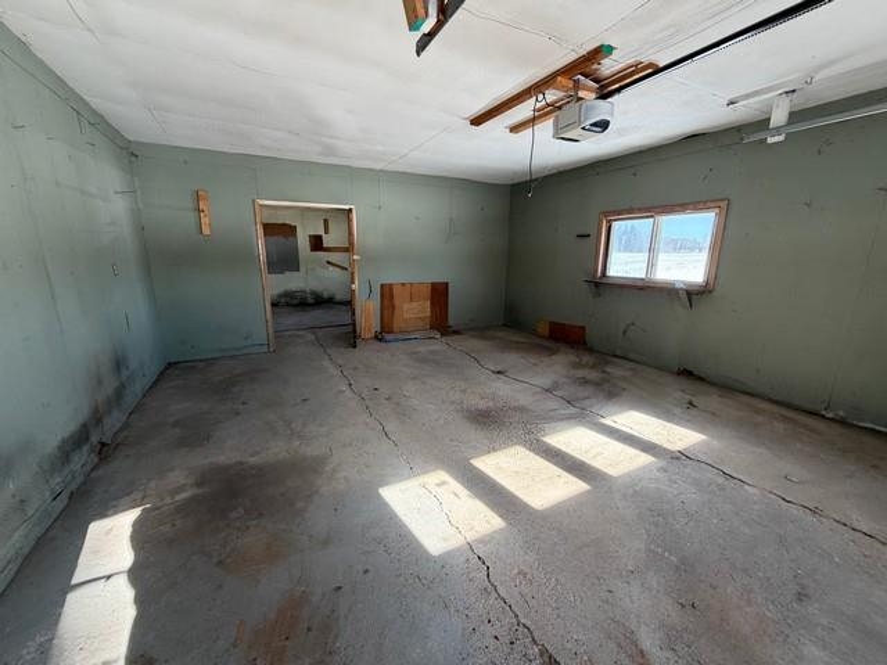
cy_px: 332
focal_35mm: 14
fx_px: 359
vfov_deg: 85.7
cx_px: 444
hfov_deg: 102.1
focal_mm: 2.22
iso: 125
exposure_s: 1/121
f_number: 2.2
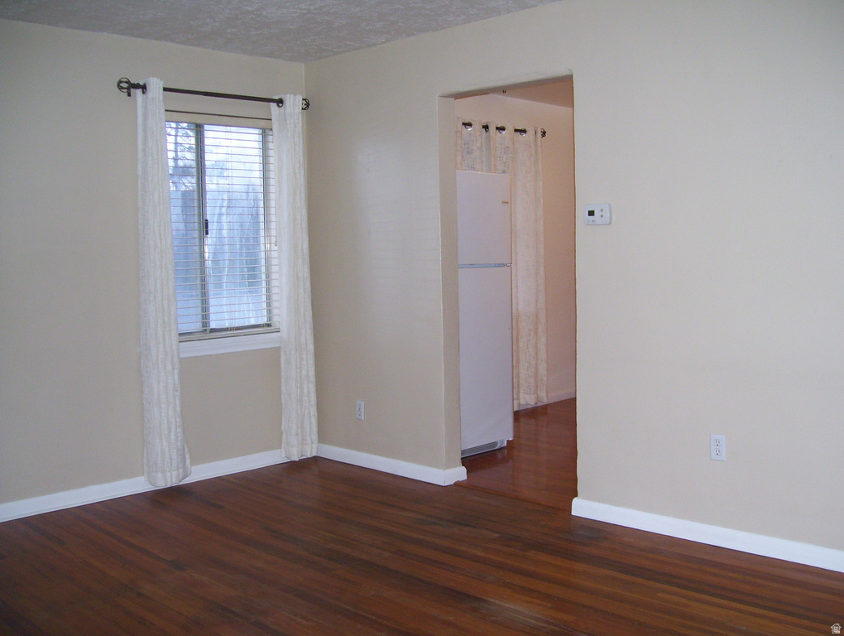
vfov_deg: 39.7
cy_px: 318
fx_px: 879
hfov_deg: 51.3
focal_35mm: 36
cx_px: 422
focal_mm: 6
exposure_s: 1/60
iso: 160
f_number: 2.7
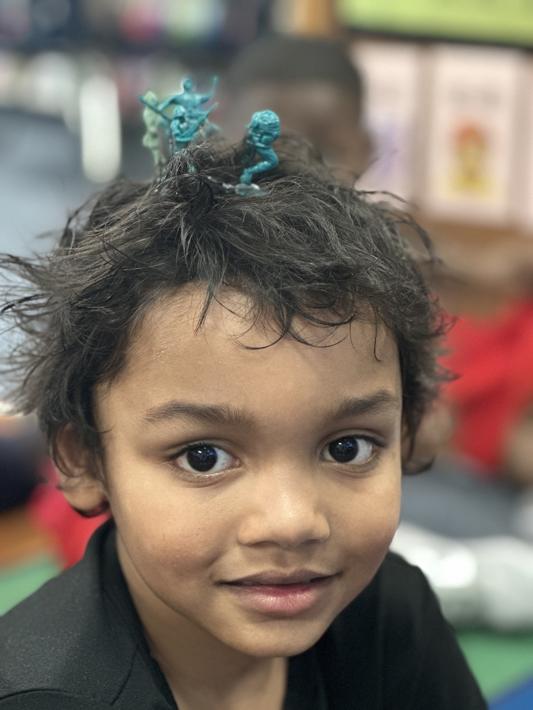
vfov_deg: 25.3
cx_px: 266
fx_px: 1581
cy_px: 355
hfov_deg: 19.1
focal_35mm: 77
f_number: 2.8
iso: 400
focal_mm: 9
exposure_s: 1/20
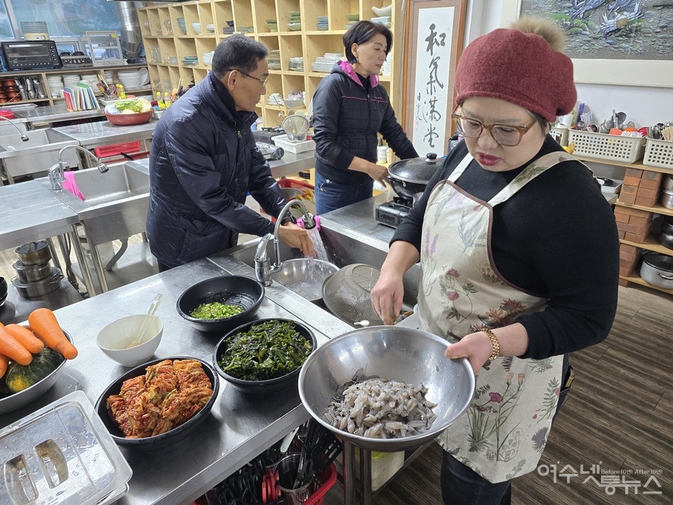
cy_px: 252
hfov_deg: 73.9
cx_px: 336
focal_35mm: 23
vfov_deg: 58.9
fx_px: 447
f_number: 1.7
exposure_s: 1/120
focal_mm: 6.3
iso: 500
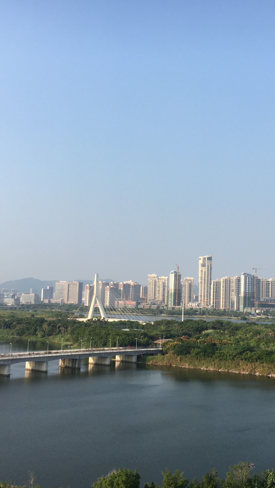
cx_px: 205
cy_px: 244
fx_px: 558
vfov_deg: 47.4
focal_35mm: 43
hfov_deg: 27.3
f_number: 2.2
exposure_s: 1/1202
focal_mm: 4.15
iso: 25
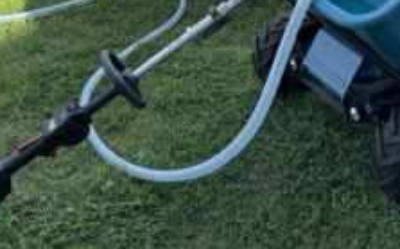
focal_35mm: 57
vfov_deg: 21.2
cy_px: -44
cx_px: 258
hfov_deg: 35.4
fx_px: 621
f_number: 1.78
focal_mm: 6.76
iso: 80
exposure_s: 1/1215
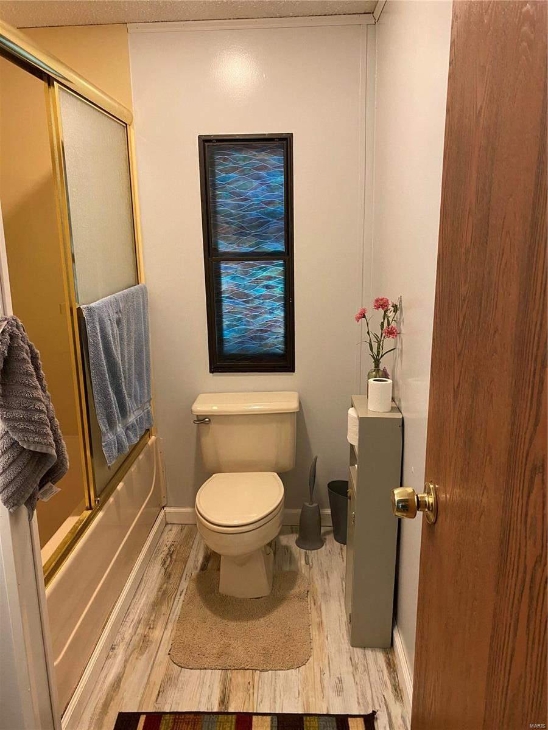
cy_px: 365
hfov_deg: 53.1
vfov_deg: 67.3
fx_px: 549
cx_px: 274
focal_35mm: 26
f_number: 1.8
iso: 200
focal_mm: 4.25
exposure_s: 1/60
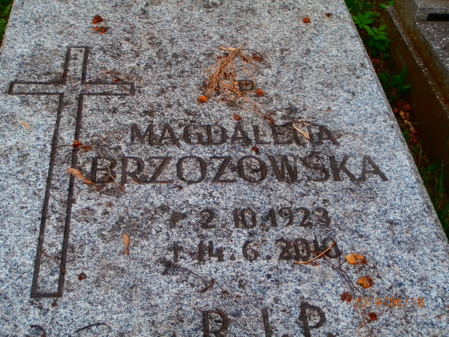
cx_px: 224
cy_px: 168
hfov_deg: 40.4
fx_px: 610
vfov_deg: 30.9
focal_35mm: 47
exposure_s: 1/320
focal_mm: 8.29
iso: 100
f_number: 4.2
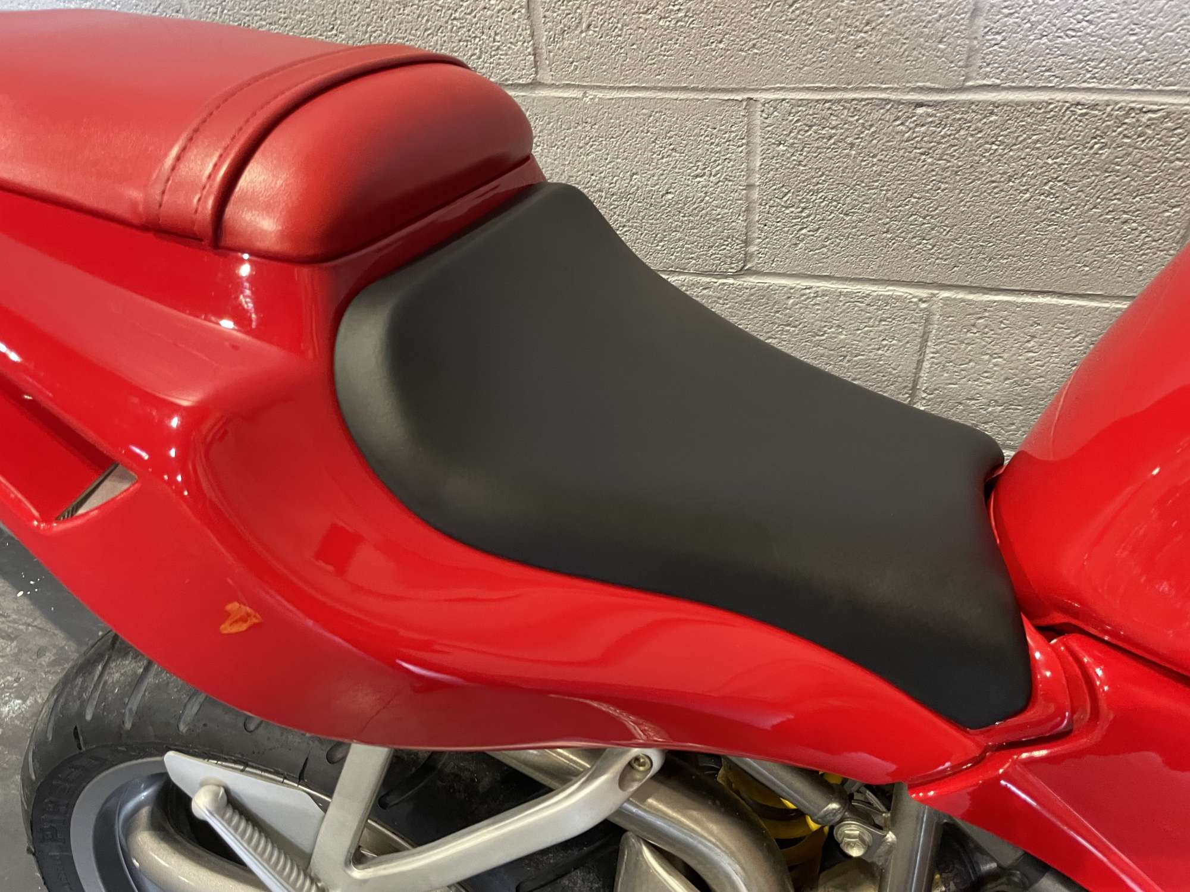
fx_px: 894
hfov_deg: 67.3
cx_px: 595
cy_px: 446
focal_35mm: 26
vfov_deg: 53.1
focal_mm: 4.2
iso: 500
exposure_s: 1/33
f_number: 1.6
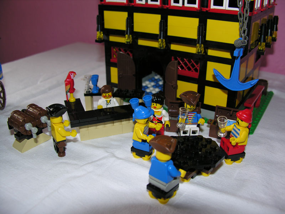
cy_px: 107
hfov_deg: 52.6
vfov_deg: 40.7
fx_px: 288
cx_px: 142
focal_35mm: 35
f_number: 2.8
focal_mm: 8.9
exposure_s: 1/60.1
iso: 50
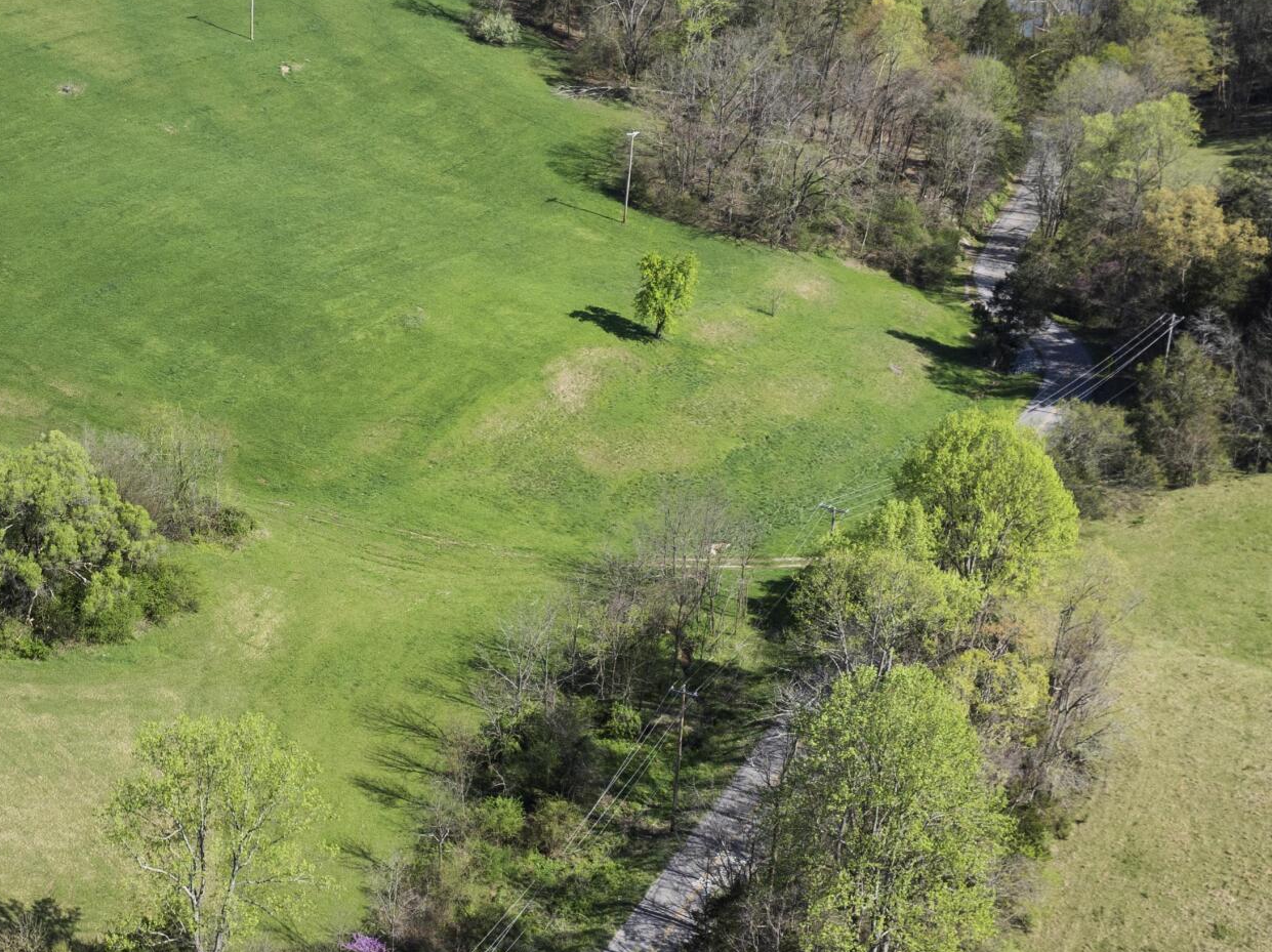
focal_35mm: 58
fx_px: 2130
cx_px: 136
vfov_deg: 25.2
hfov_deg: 31.7
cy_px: 417
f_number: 2.8
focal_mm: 12.29
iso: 120
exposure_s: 1/100
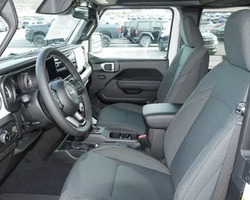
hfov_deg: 58.7
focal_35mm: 30
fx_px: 222
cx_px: 124
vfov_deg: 48.5
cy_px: 102
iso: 400
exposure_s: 1/60
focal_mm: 14
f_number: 5
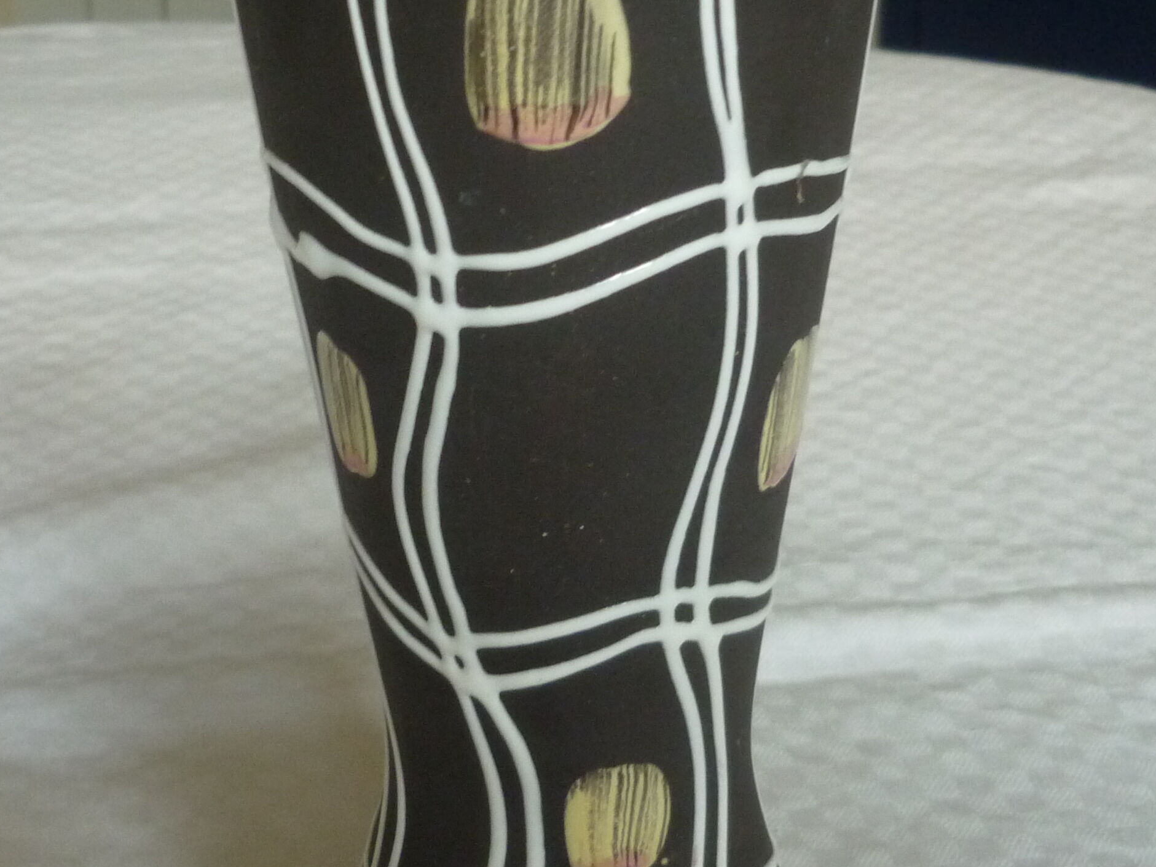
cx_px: 605
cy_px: 461
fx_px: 2137
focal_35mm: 64
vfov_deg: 22.9
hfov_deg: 30.3
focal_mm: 5.5
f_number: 2.8
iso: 250
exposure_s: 1/30
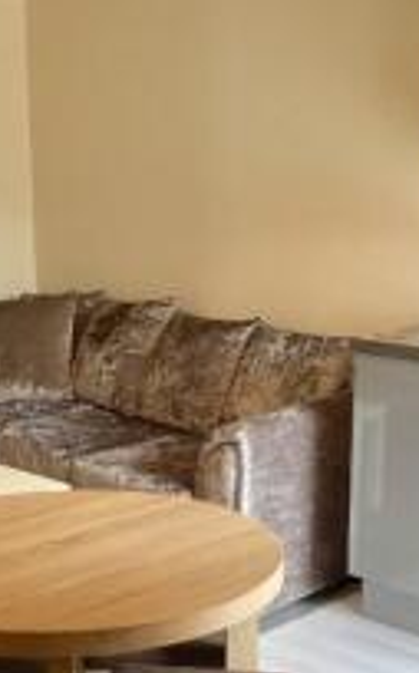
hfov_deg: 19.6
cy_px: 500
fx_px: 1209
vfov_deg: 30.6
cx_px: 155
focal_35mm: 66
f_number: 2.2
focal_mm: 4.15
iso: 64
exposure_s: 1/33
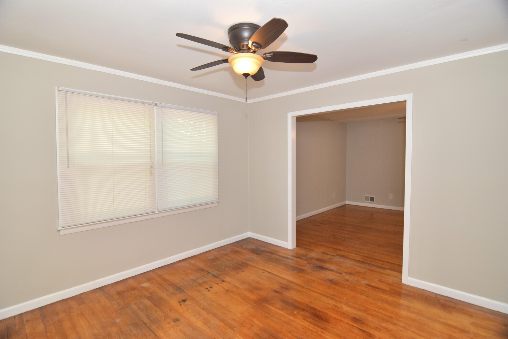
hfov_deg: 95.0
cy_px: 170
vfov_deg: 72.0
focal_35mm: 16
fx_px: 233
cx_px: 254
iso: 800
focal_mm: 11
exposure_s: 1/80
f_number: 4.5
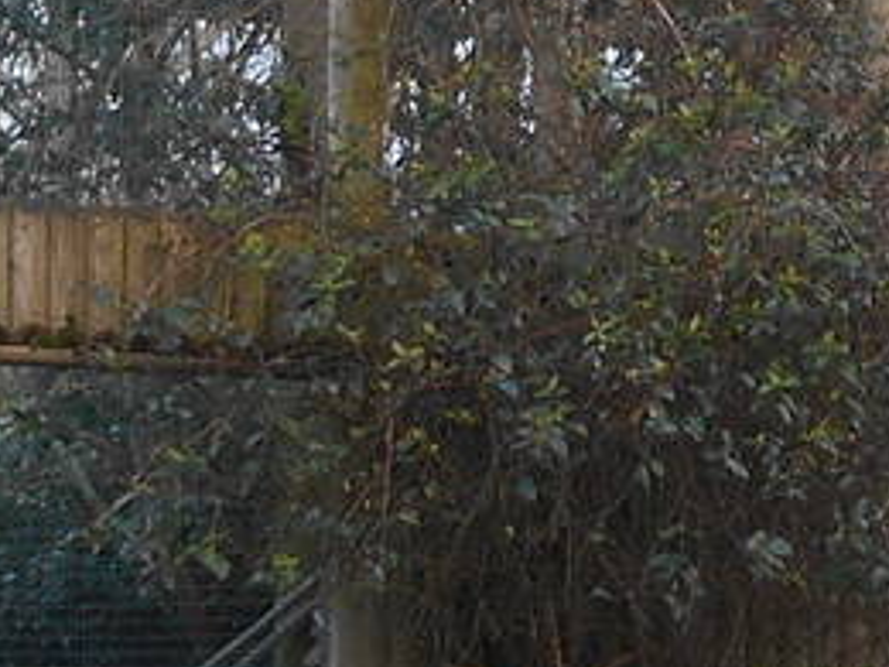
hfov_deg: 12.1
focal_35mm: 160
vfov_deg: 9.3
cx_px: 1080
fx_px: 4109
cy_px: 390
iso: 80
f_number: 3.2
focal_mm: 4.6
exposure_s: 1/30
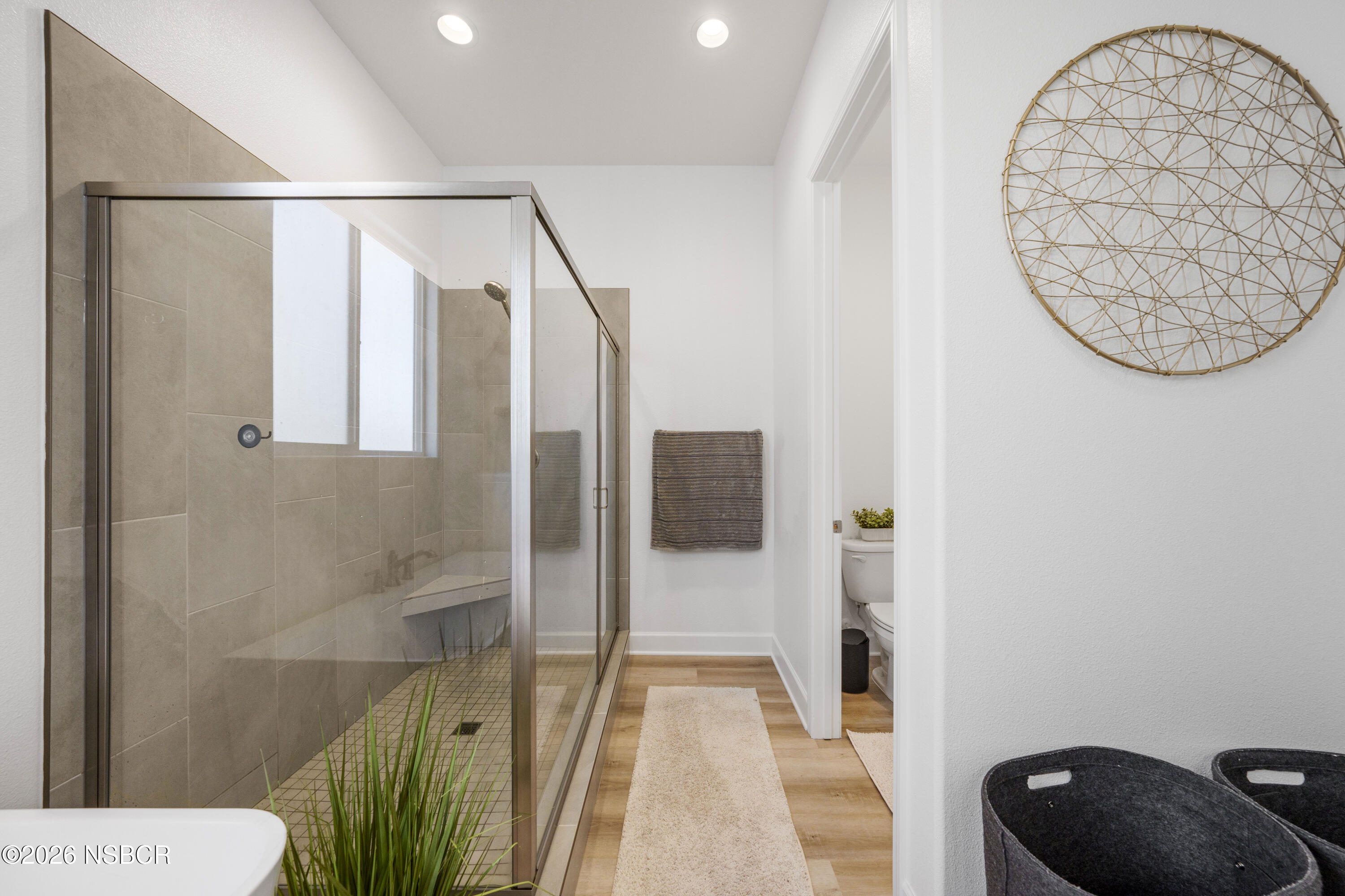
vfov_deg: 90.0
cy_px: 448
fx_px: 448
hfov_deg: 112.6
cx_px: 672
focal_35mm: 12
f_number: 7.1
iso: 640
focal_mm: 12
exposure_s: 1/50
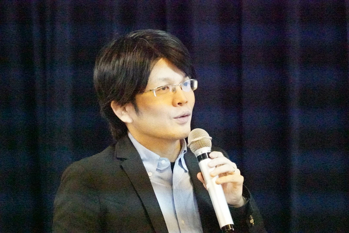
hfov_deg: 3.9
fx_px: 5087
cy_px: 116
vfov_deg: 2.6
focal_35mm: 524
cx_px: 174
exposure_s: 1/500
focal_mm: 349.6
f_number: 5.6
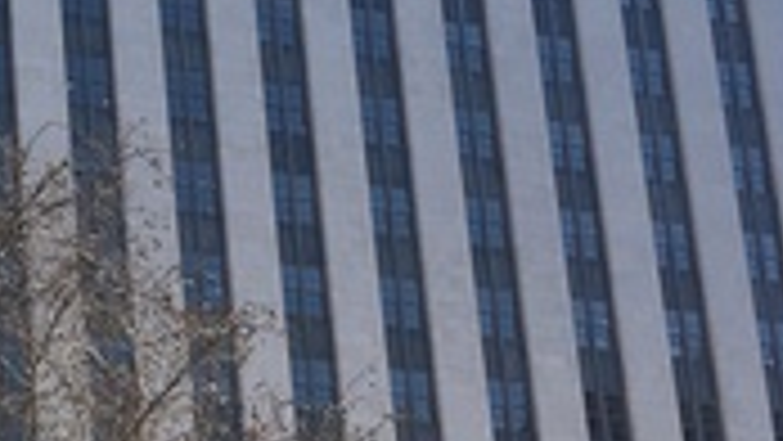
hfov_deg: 14.7
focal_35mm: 136
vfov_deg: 8.8
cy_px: 592
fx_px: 2825
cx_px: -369
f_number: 2.2
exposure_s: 1/950
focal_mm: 4.15
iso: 25
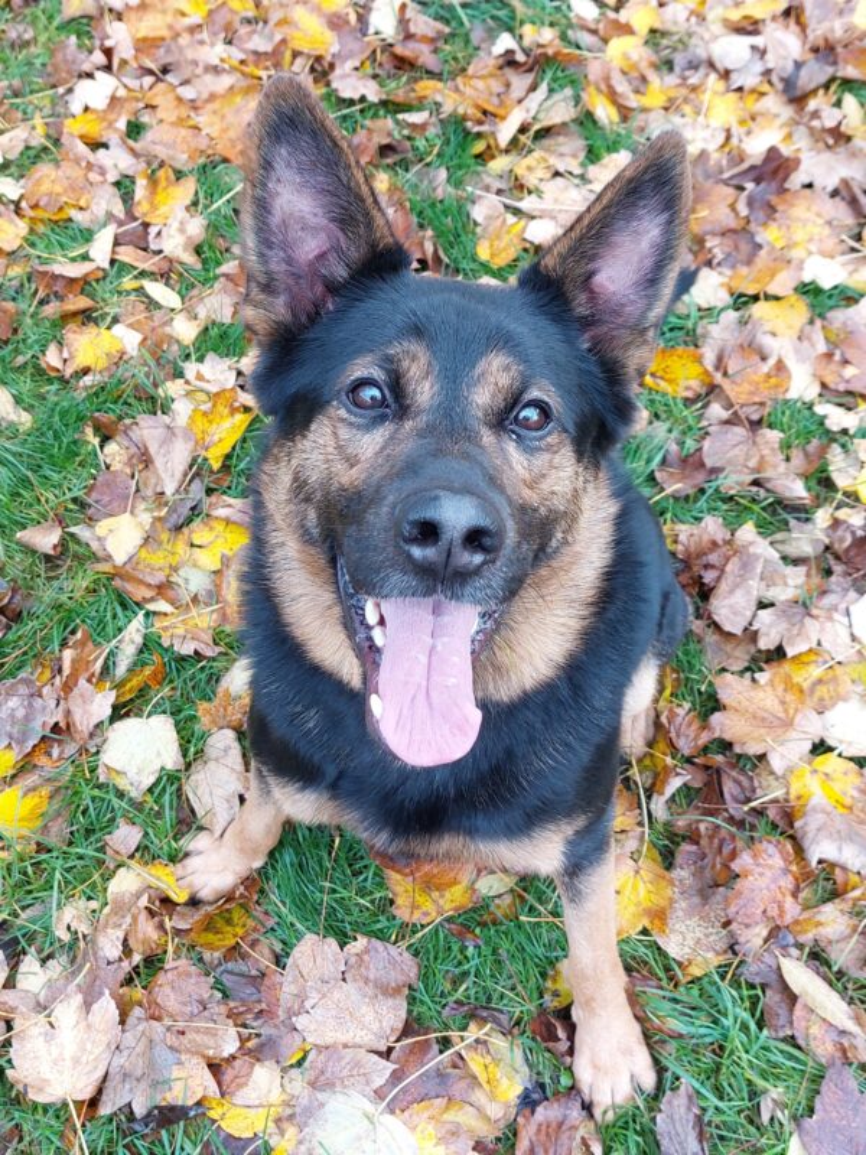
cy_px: 578
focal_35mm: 25
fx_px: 834
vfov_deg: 69.4
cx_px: 433
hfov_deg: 54.9
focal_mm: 5.23
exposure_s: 1/100
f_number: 1.8
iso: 80
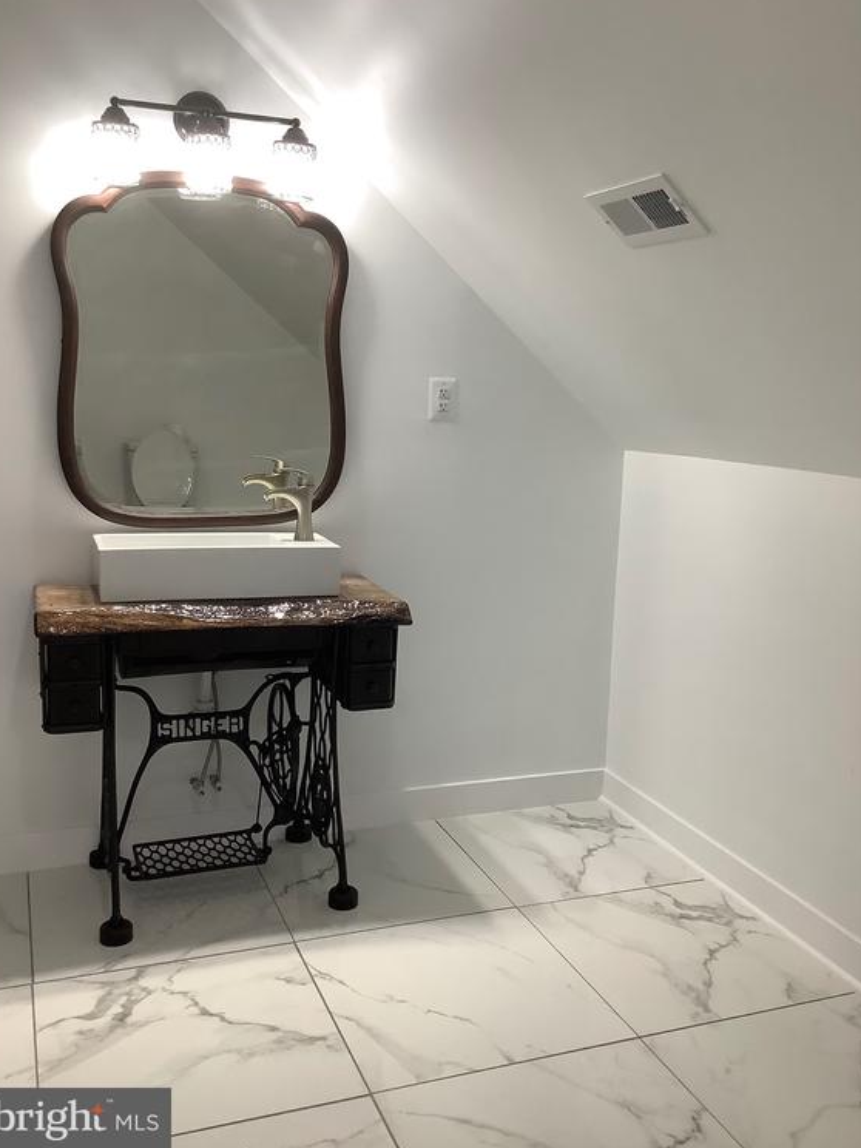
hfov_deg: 44.2
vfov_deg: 56.8
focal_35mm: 32
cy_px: 559
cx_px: 423
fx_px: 1061
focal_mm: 3.3
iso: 100
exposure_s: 1/60
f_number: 2.4
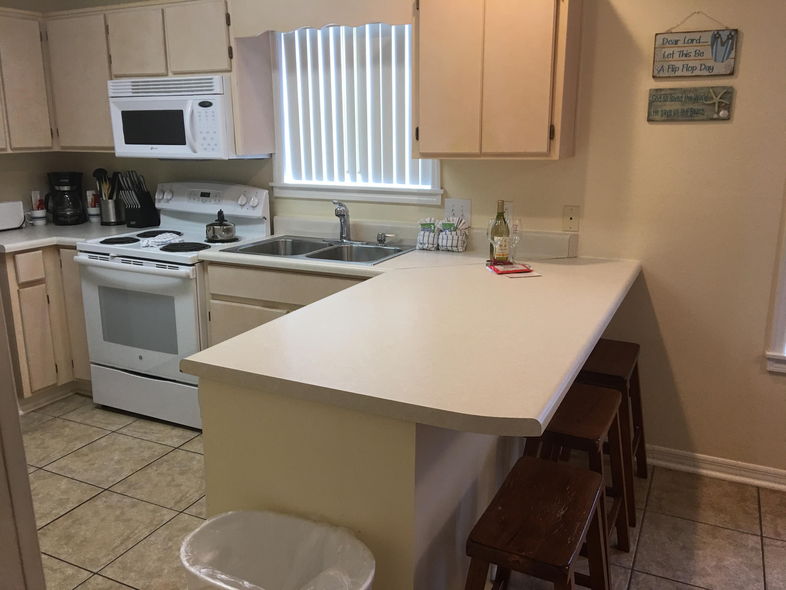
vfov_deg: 48.2
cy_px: 295
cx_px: 393
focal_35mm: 29
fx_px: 658
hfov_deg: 61.7
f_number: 2.2
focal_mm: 4.15
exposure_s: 1/30
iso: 40
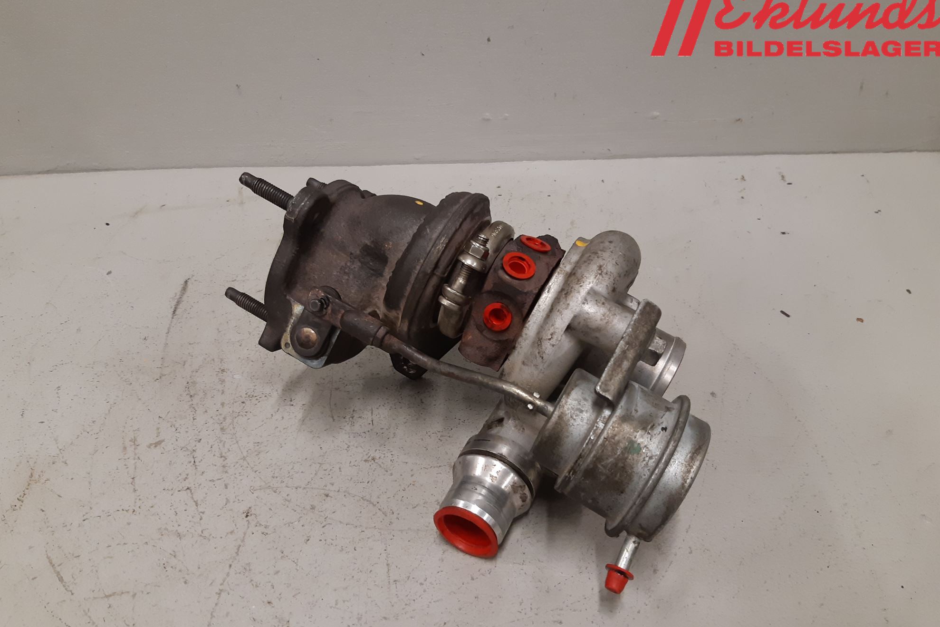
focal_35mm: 28
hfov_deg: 65.5
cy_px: 341
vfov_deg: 46.4
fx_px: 731
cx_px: 456
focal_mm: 3.93
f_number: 1.7
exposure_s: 1/50
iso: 125
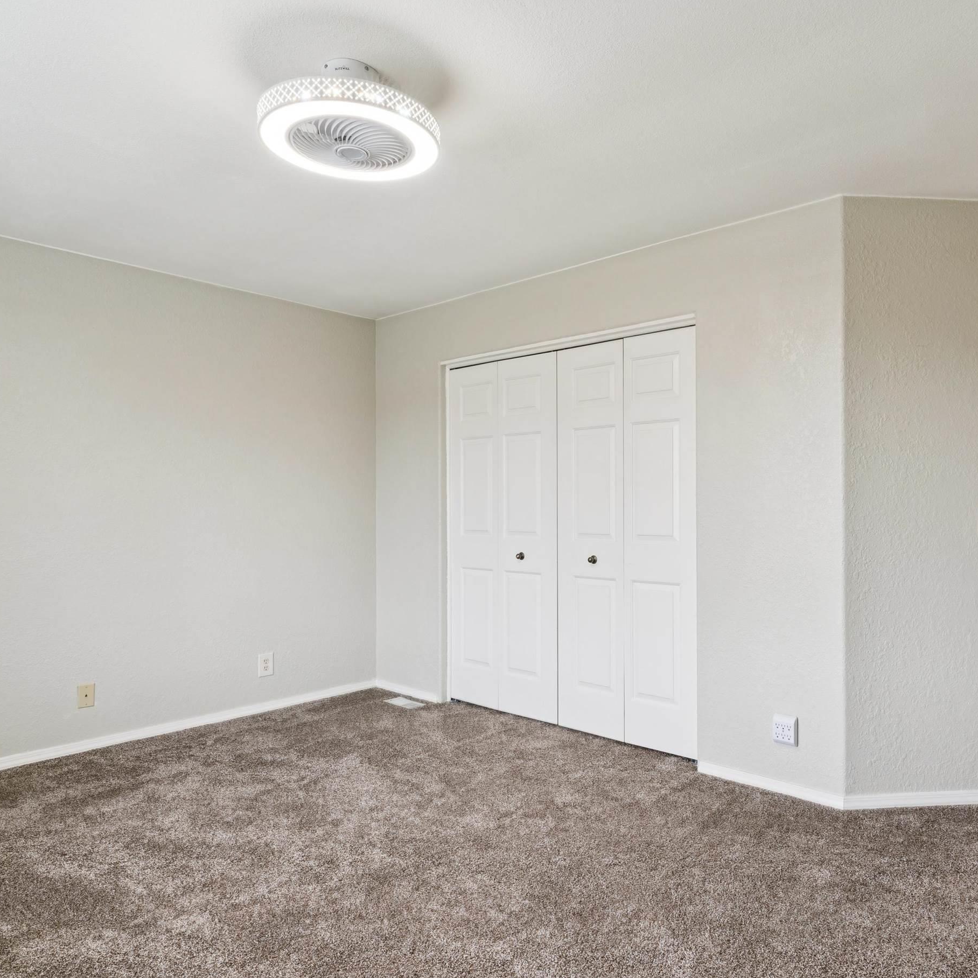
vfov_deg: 67.2
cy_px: 507
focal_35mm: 23
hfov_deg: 66.6
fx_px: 735
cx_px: 588
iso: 400
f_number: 13
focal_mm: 16
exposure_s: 1/8
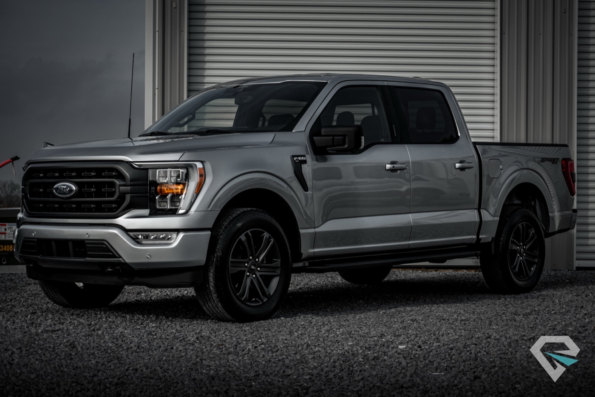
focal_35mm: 75
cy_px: 198
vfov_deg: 18.2
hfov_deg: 27.0
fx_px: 1239
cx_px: 298
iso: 125
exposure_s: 1/1600
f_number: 5.6
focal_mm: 50
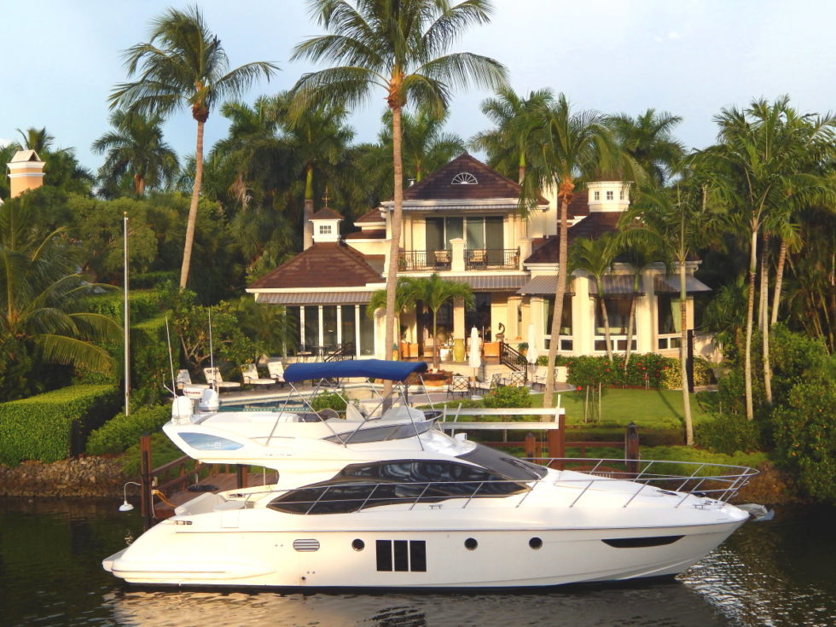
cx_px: 418
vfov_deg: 21.3
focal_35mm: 69
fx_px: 1666
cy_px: 314
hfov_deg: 28.2
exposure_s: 1/400
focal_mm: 12.3
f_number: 4.1
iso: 125
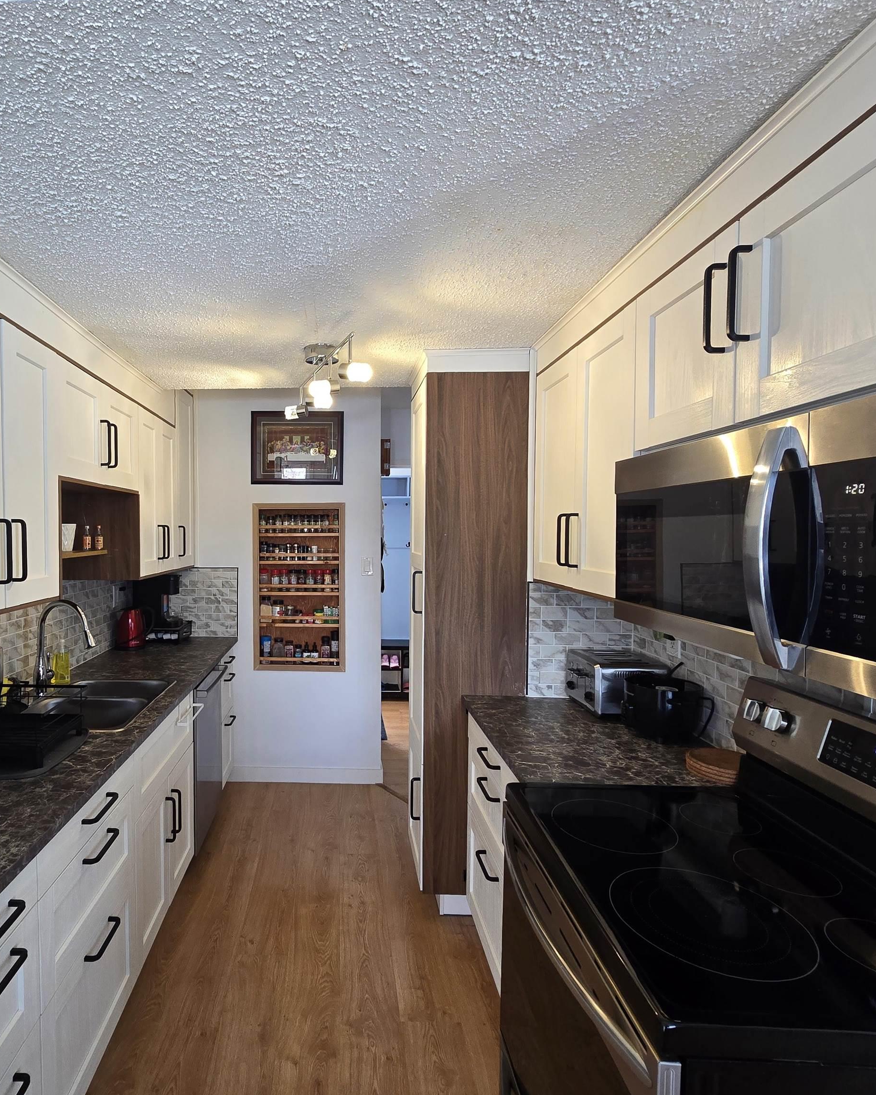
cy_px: 548
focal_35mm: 17
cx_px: 322
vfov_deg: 89.6
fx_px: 551
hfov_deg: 75.5
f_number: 2.2
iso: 125
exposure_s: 1/60
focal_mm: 2.2
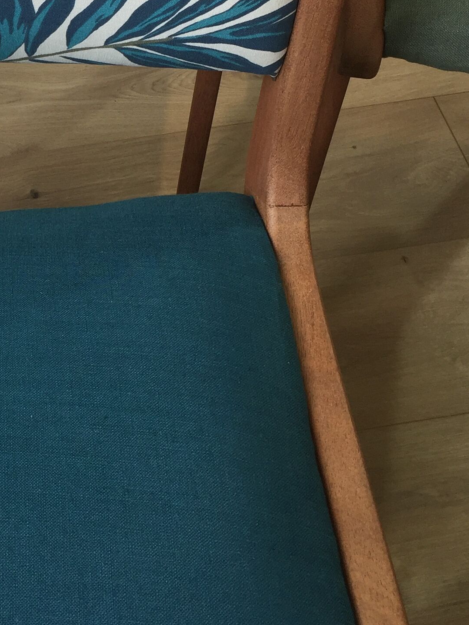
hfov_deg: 21.4
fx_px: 1192
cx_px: -19
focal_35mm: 66
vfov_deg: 29.1
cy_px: 193
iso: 40
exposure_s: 1/50
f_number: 2.2
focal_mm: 4.15
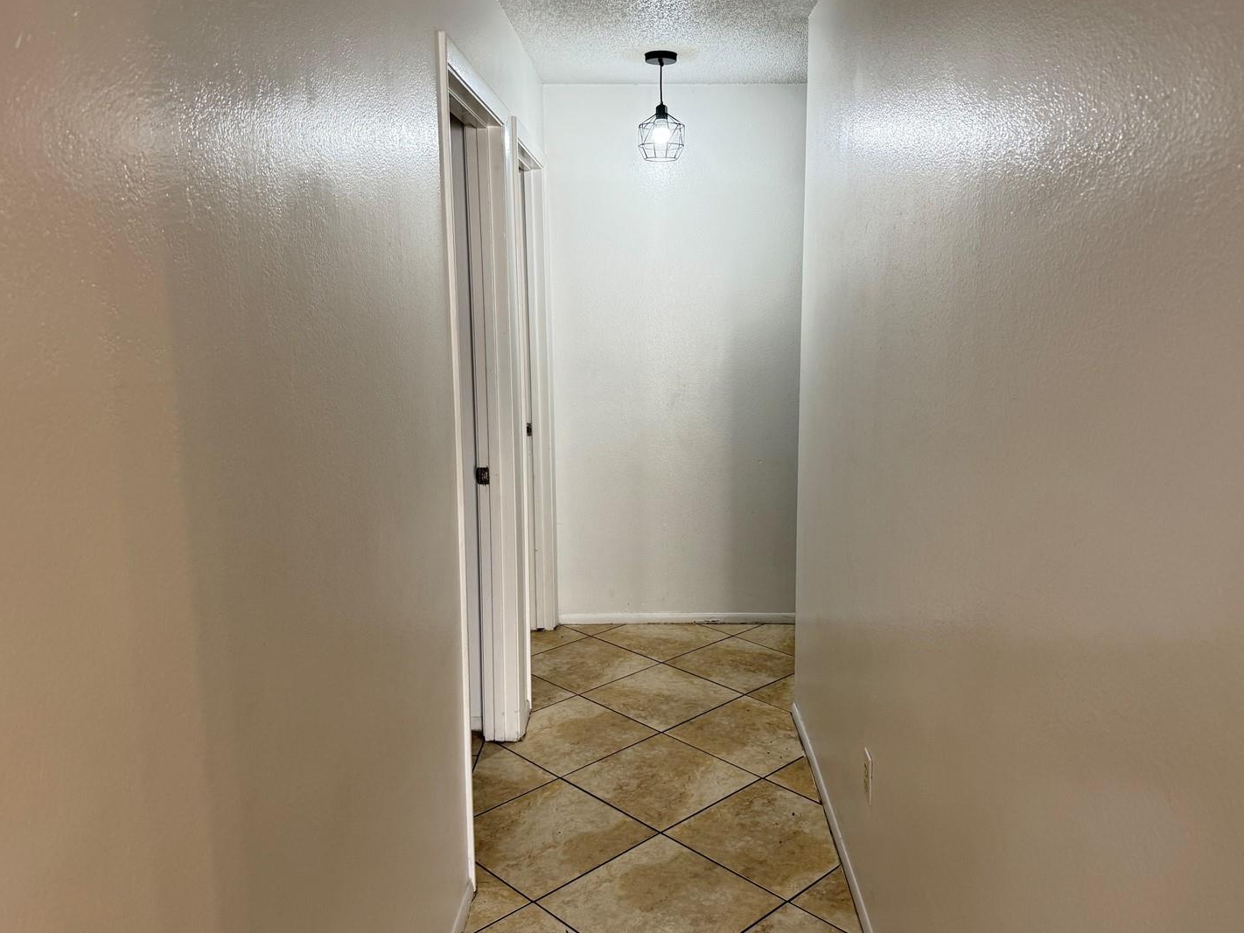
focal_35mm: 27
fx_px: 970
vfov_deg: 51.3
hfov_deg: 65.3
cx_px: 654
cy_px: 436
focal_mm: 6.76
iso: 125
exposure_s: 1/60
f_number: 1.78
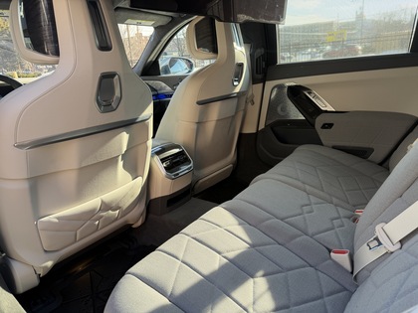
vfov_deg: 56.8
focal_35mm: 24
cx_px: 209
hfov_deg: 71.6
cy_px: 156
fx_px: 290
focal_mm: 6.76
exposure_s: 1/237
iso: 64
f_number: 1.78
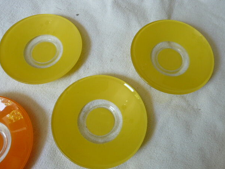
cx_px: 119
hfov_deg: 59.9
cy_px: 80
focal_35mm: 30
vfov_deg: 46.8
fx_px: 195
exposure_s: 1/30
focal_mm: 4.6
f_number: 2.8
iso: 125
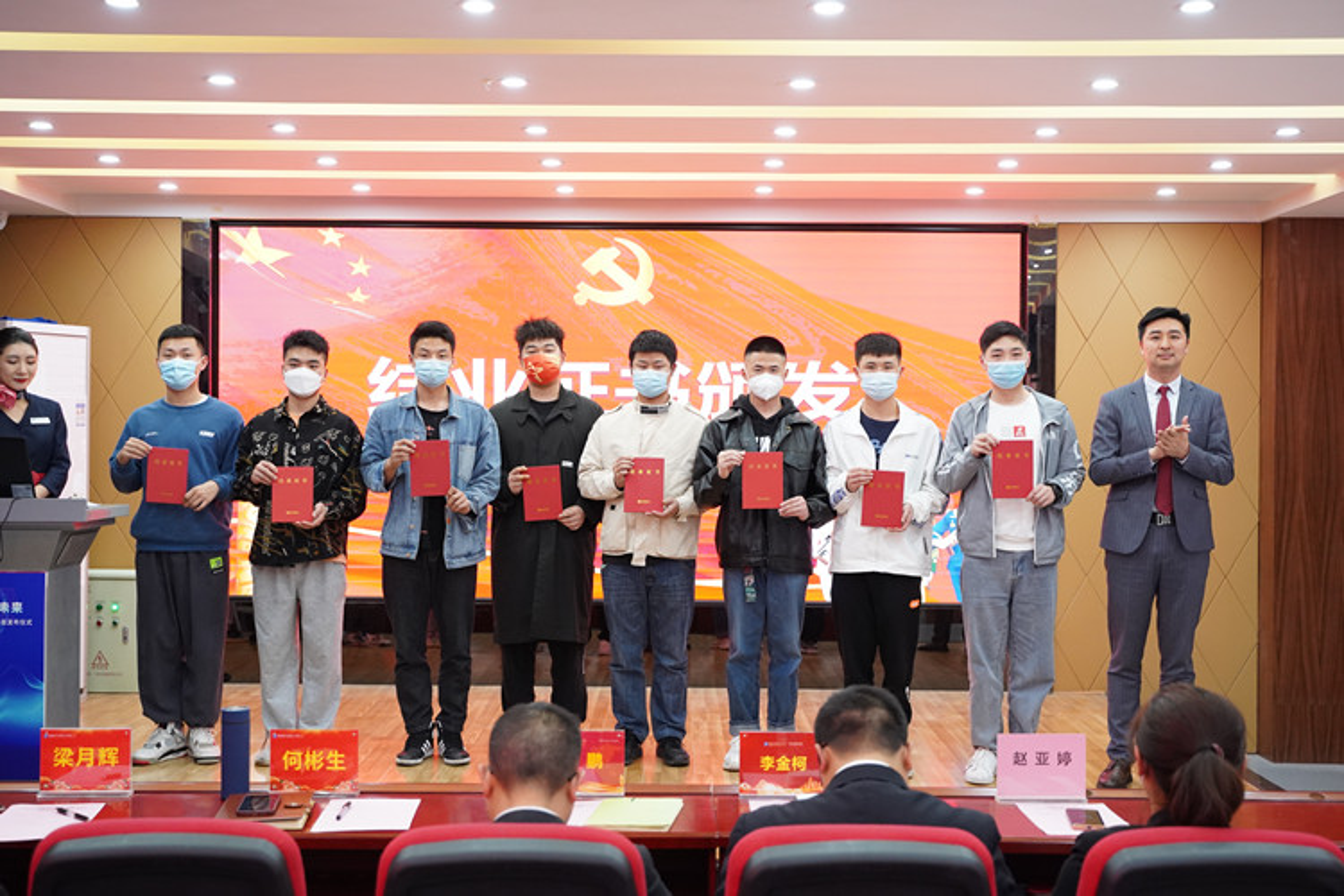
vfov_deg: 30.5
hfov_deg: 44.5
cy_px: 448
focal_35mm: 44
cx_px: 672
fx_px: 1643
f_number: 3.5
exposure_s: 1/200
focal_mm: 44
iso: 4000
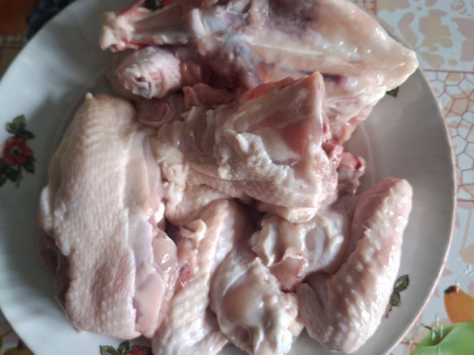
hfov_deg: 55.2
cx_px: 205
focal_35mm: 33
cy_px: 185
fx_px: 452
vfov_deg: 42.9
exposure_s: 1/33
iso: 250
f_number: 1.8
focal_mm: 5.54
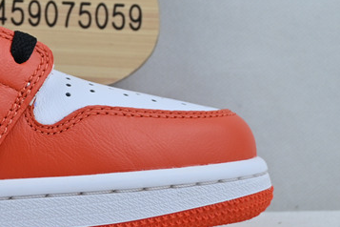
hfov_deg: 13.8
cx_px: -190
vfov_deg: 9.9
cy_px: 49
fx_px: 1311
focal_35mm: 139
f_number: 4.5
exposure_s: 1/125
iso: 100
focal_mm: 27.5
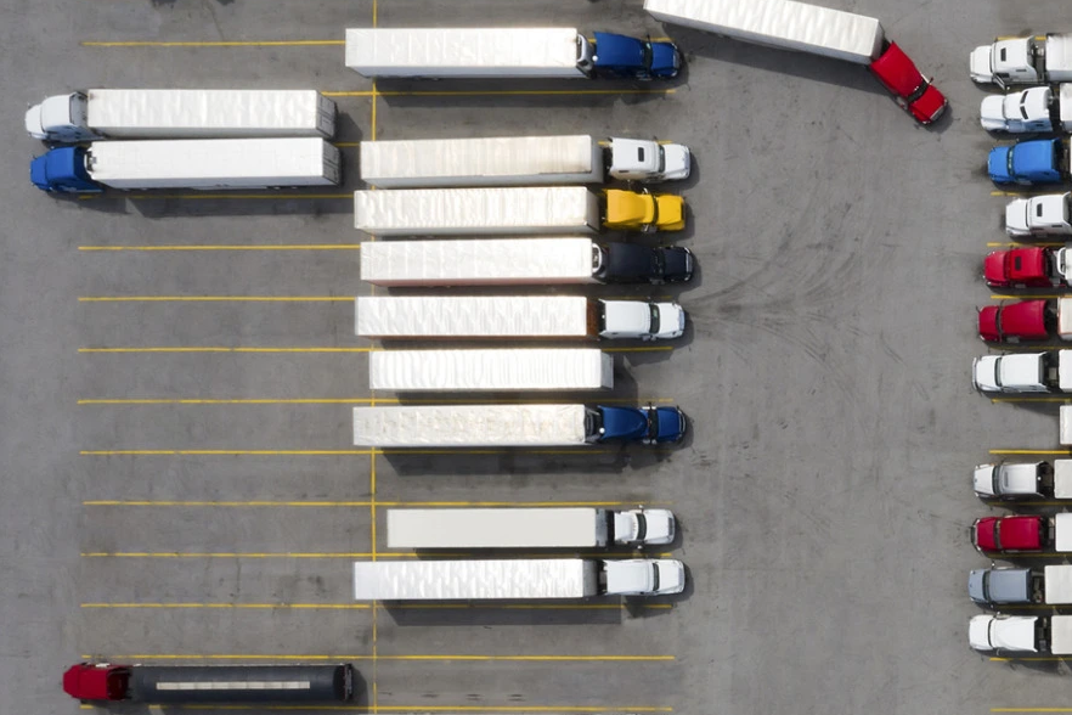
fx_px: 1935
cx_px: 1146
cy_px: 609
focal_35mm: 65
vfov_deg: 20.6
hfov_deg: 28.4
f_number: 11
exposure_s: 1/200
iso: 100
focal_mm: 10.26
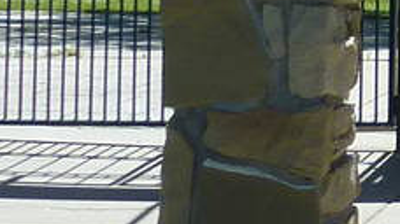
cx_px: 1119
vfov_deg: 4.8
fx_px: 2597
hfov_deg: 7.8
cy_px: -350
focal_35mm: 245
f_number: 3.5
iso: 80
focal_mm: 5.3
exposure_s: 1/640
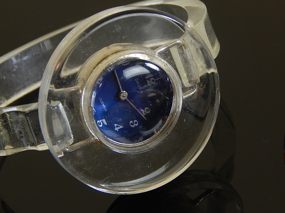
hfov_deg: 8.9
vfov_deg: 6.7
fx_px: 1828
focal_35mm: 222
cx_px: 135
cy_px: 109
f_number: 5.4
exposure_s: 1/30
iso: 250
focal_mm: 37.1
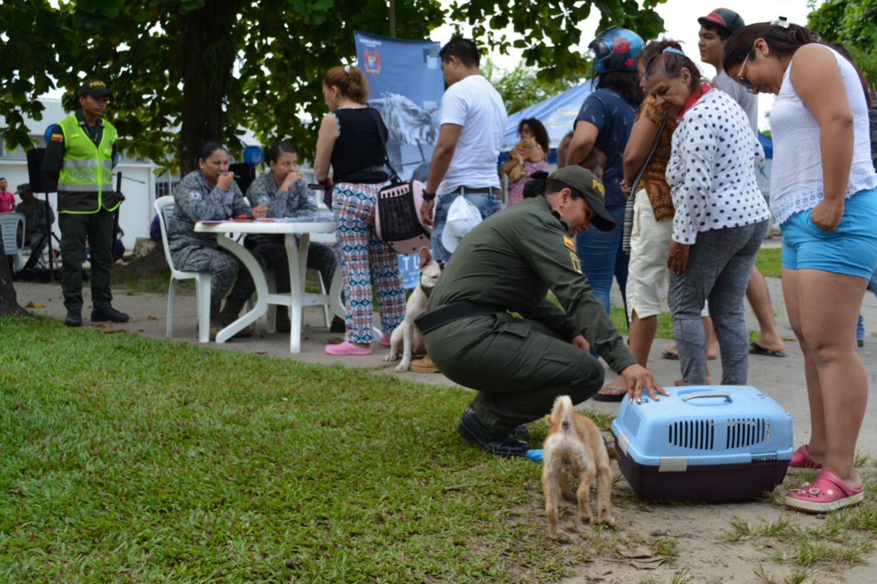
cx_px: 438
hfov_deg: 46.4
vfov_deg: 31.9
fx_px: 1023
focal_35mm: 42
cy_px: 292
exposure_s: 1/160
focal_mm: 28
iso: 200
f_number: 6.3
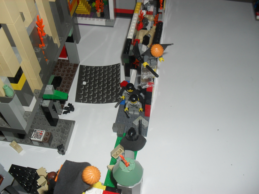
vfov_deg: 40.7
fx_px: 262
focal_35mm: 35
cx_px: 130
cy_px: 97
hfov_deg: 52.6
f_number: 3.2
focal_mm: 6.3
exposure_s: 1/45
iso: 200
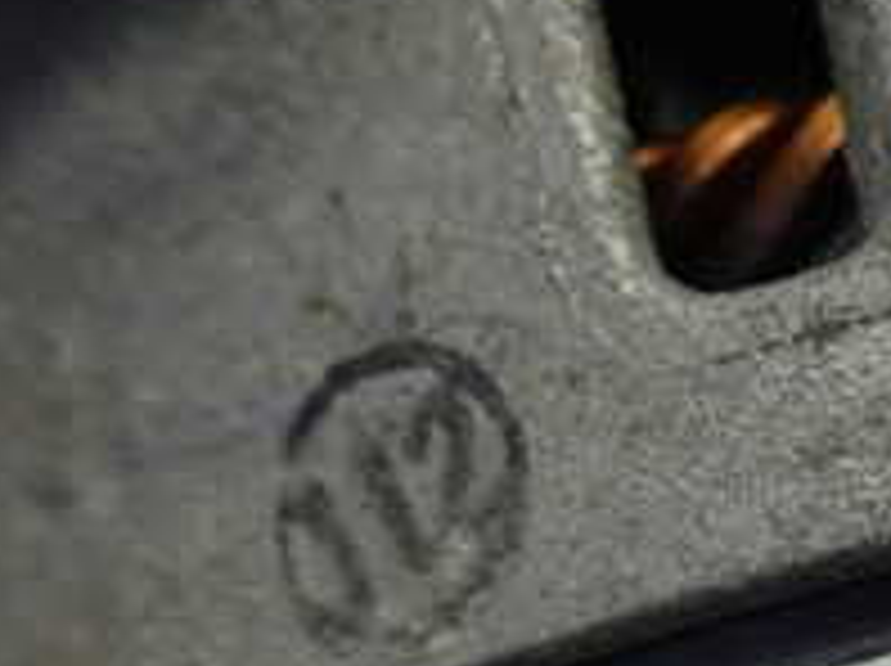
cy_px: 729
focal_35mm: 91
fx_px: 2339
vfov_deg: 15.8
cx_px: 1314
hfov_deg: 19.1
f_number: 2.3
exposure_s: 1/125
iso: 250
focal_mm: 5.5
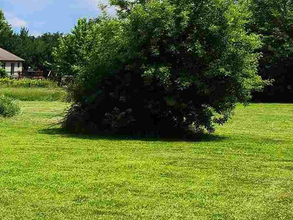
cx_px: -276
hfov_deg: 16.1
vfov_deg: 14.9
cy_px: 206
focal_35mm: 98
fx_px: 830
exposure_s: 1/2000
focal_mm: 6.4
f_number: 1.8
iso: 12
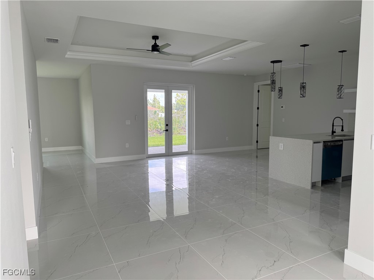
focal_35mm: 24
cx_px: 187
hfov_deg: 71.6
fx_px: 259
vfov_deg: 56.8
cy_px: 140
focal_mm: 6.76
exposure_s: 1/172
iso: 100
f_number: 1.78
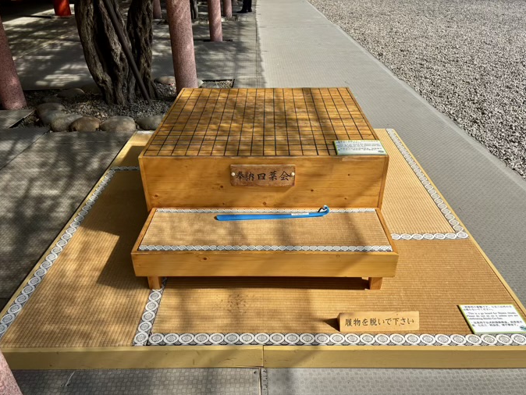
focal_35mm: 27
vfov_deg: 51.4
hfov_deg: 65.3
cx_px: 259
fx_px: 410
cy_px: 204
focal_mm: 5.96
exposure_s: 1/2398
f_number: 1.6
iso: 50
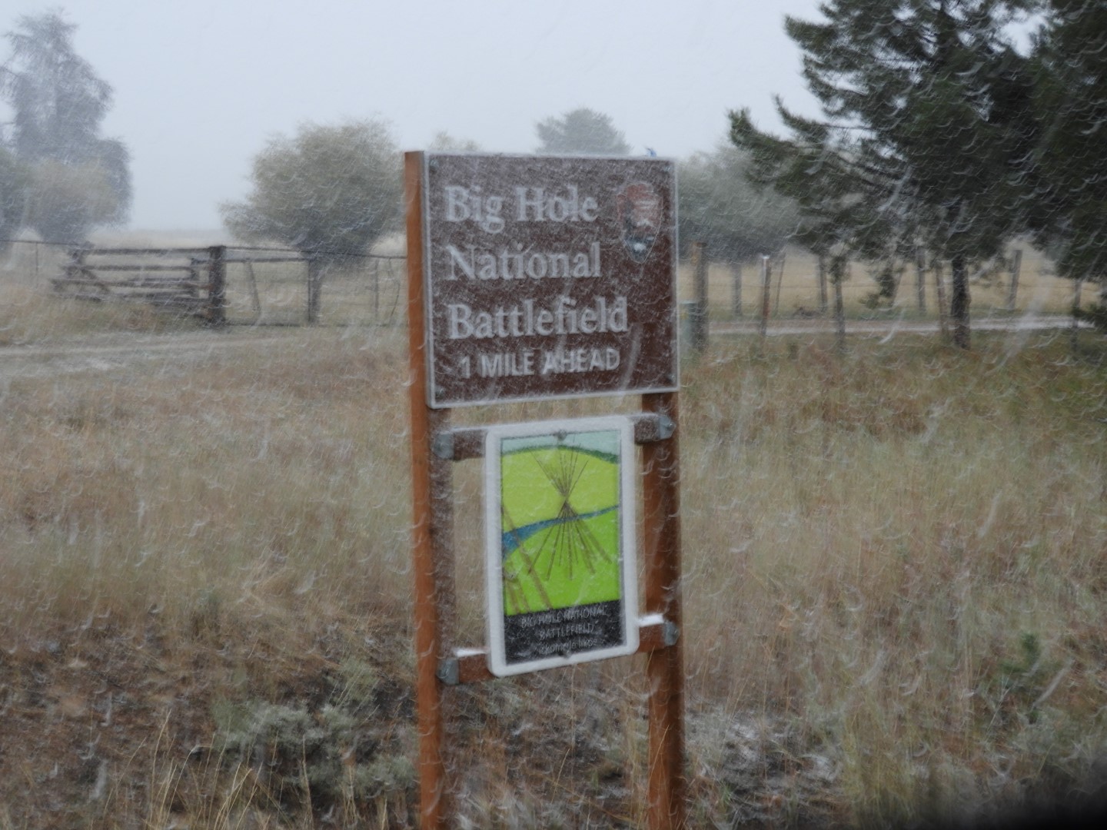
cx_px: 554
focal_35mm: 70
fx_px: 2239
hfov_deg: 27.8
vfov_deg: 21.0
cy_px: 415
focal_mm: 12.5
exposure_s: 1/40
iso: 100
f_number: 4.5
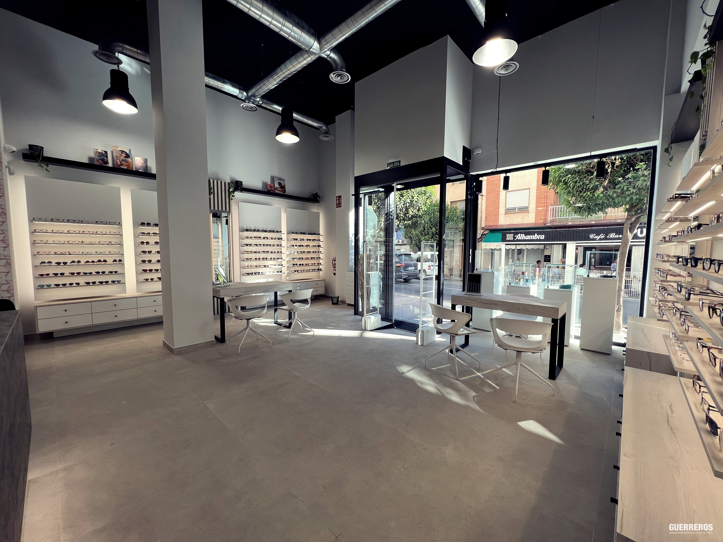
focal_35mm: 13
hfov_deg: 106.2
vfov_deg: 89.9
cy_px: 271
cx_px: 362
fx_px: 272
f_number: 1.8
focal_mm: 1.57
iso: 32
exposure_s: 1/176
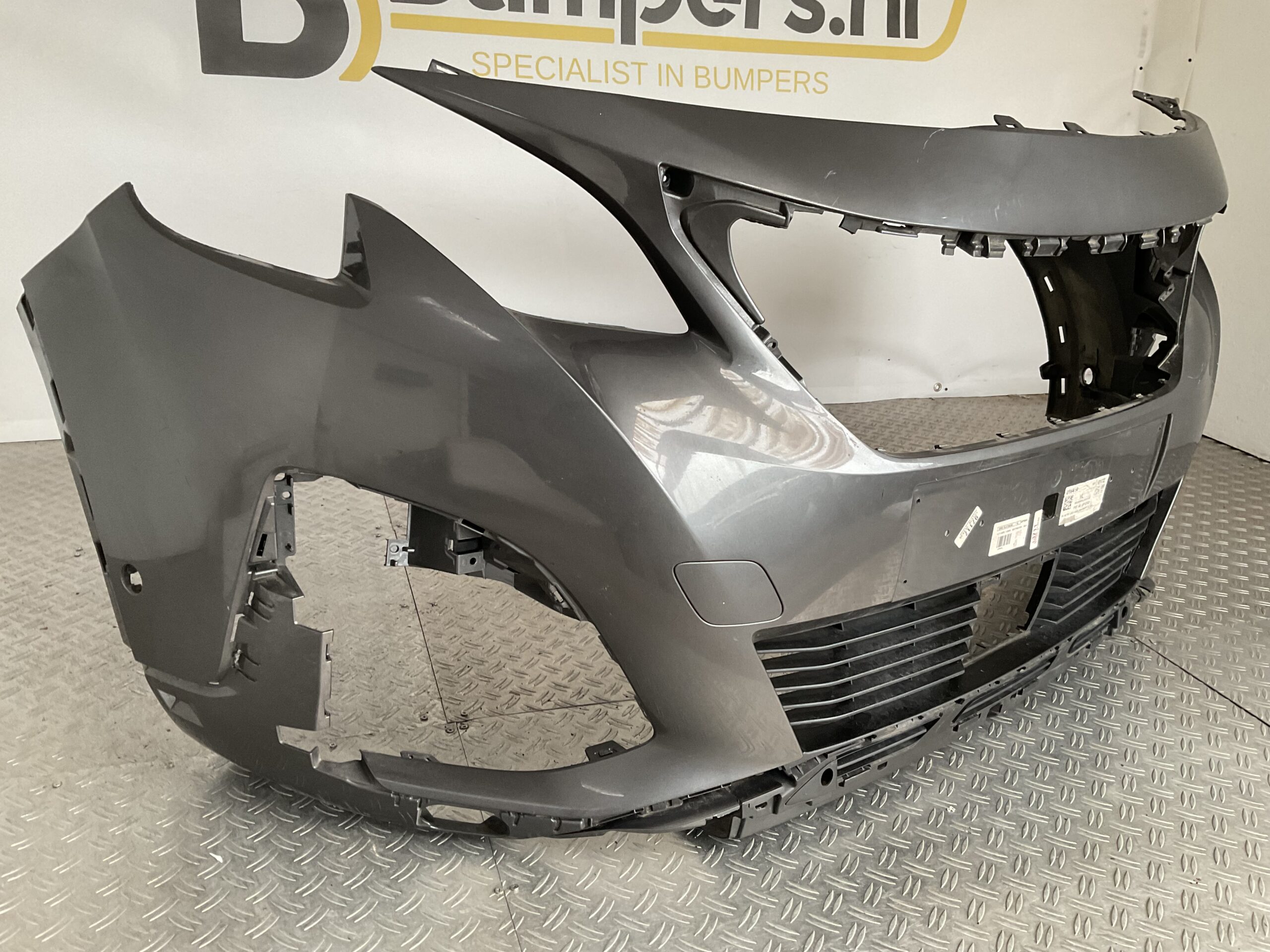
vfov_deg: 48.2
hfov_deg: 61.7
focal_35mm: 29
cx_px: 635
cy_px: 476
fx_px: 1064
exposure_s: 1/50
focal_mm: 3
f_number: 1.8
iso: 80
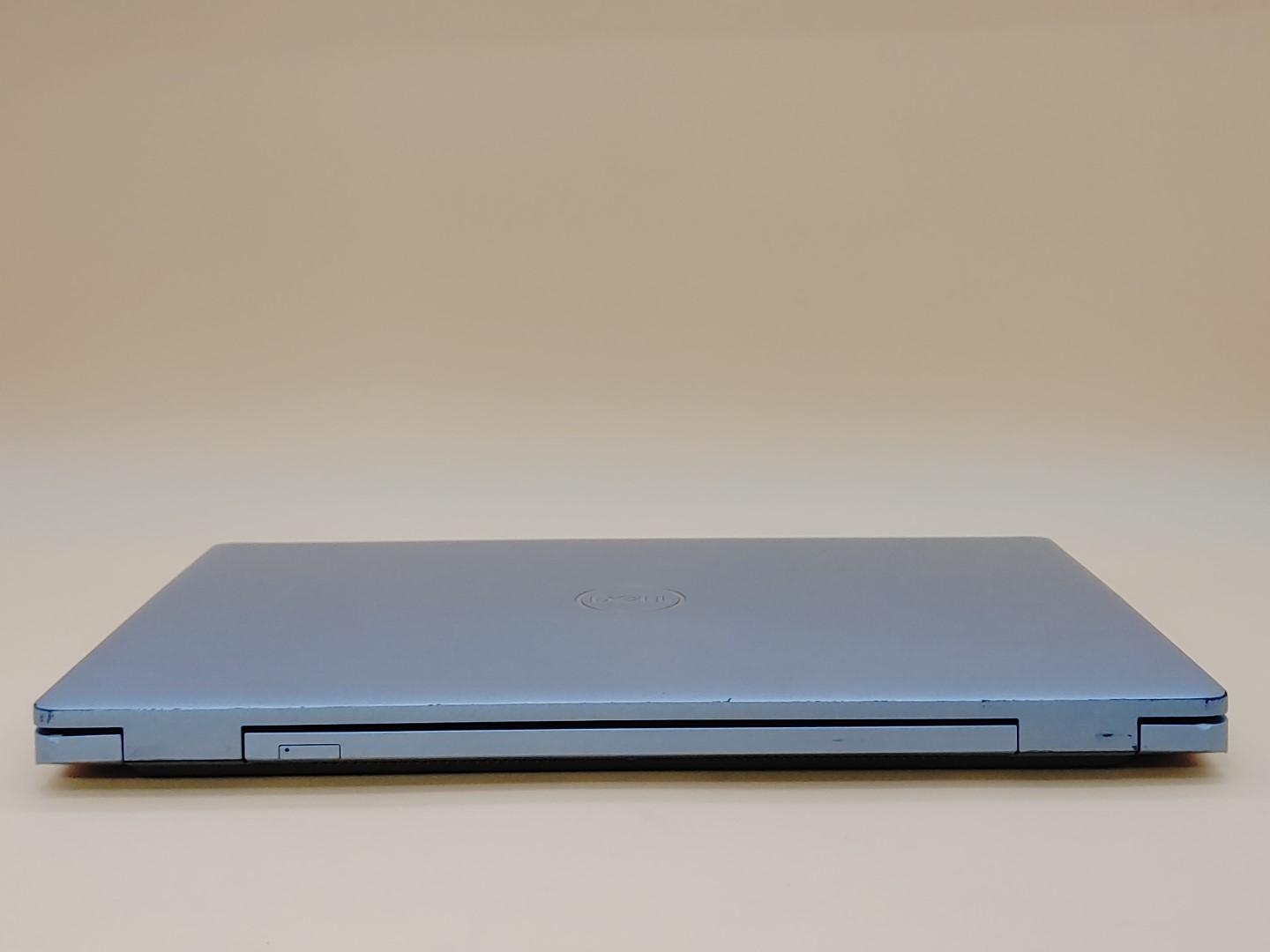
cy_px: 476
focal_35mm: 44
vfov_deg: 32.9
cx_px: 635
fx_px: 1614
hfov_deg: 42.9
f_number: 1.8
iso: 50
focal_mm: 4.36
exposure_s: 1/120
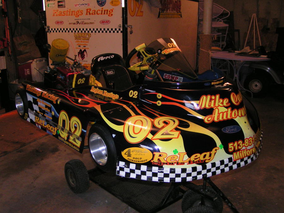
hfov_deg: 49.0
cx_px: 142
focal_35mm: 38
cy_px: 106
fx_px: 312
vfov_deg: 37.7
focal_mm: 5.8
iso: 200
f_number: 2.8
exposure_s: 1/40
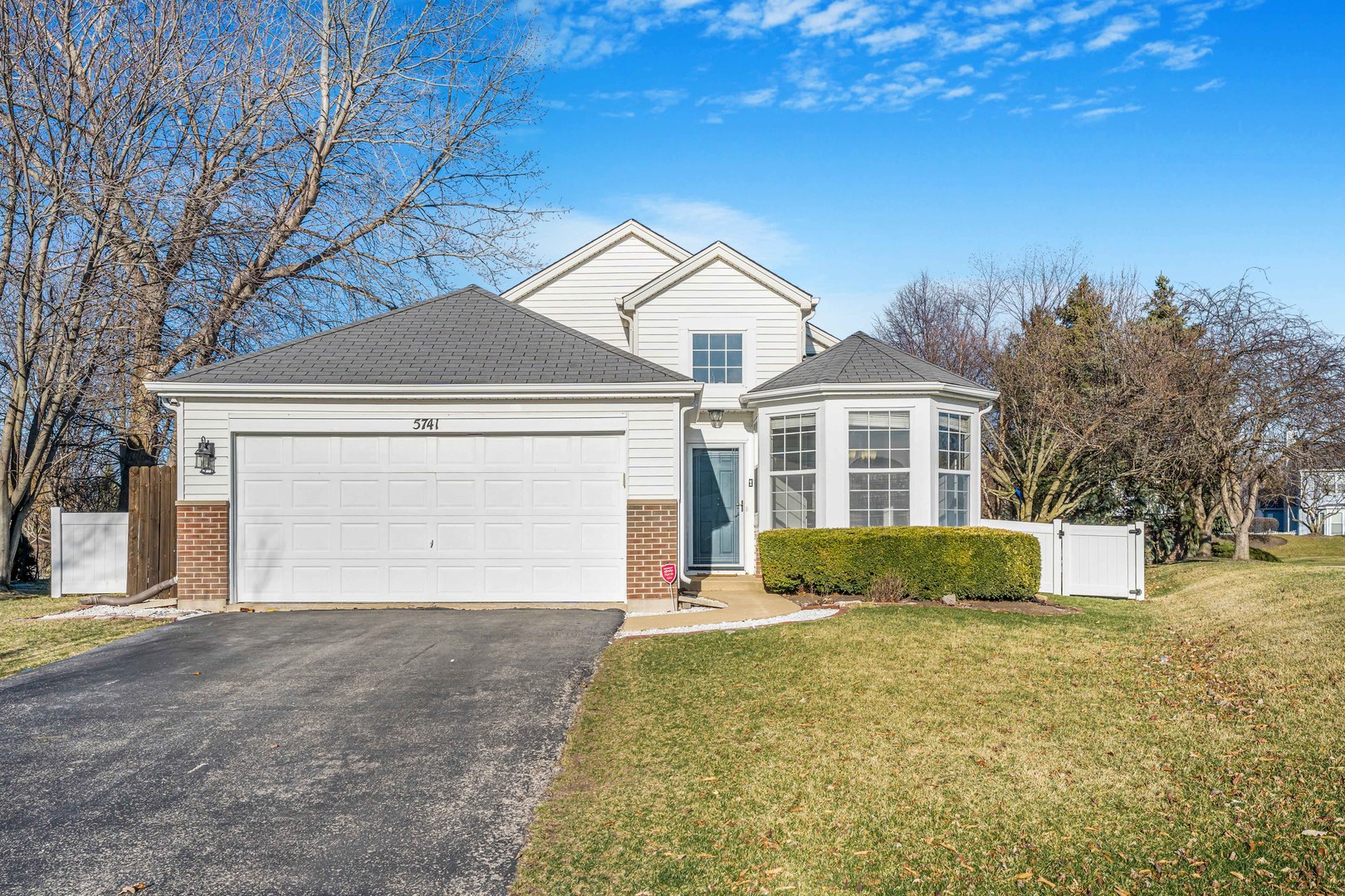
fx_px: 1121
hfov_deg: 61.9
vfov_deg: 43.6
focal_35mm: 30
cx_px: 672
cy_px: 448
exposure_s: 1/1250
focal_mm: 30
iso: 320
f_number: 9
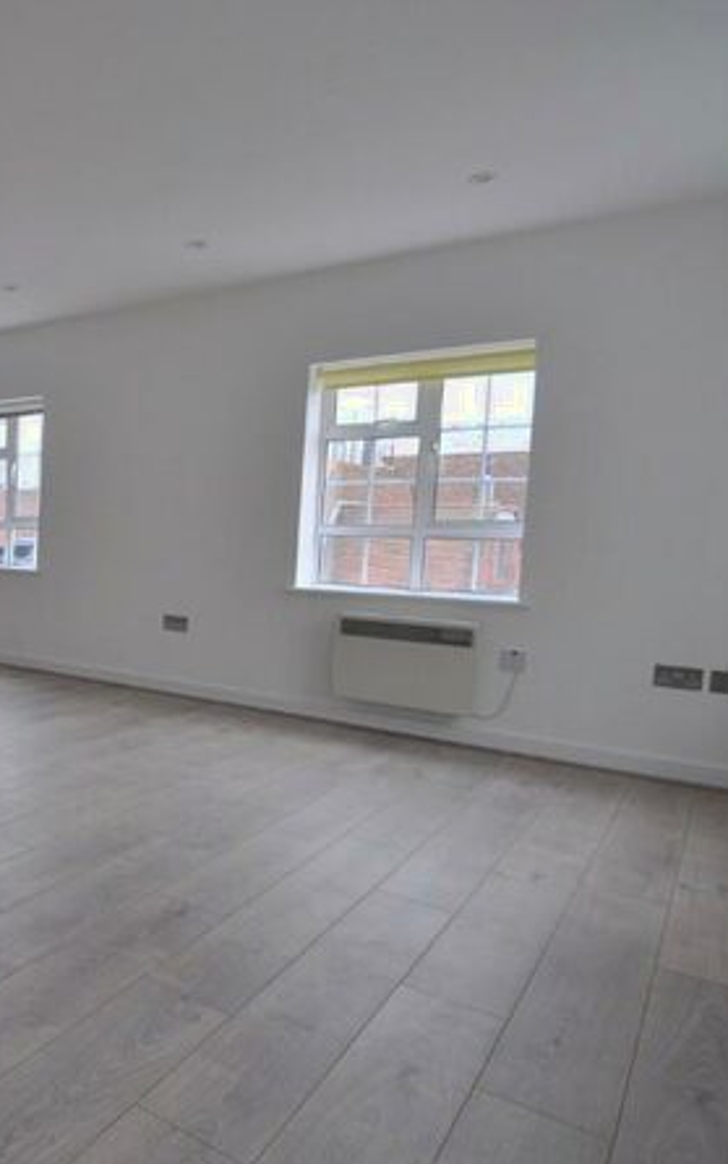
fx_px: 761
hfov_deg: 40.9
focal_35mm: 24
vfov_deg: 74.8
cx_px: -76
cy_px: 561
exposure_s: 1/80
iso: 400
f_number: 4.5
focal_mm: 10
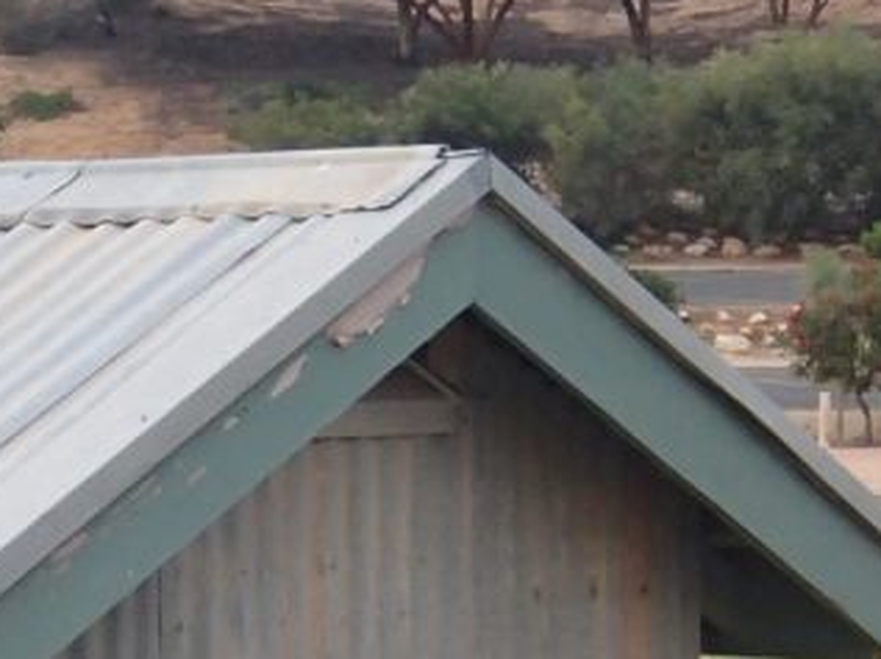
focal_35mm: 220
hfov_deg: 8.9
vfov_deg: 6.7
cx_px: -195
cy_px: 970
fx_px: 5593
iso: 500
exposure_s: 1/250
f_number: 5.5
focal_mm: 12.26
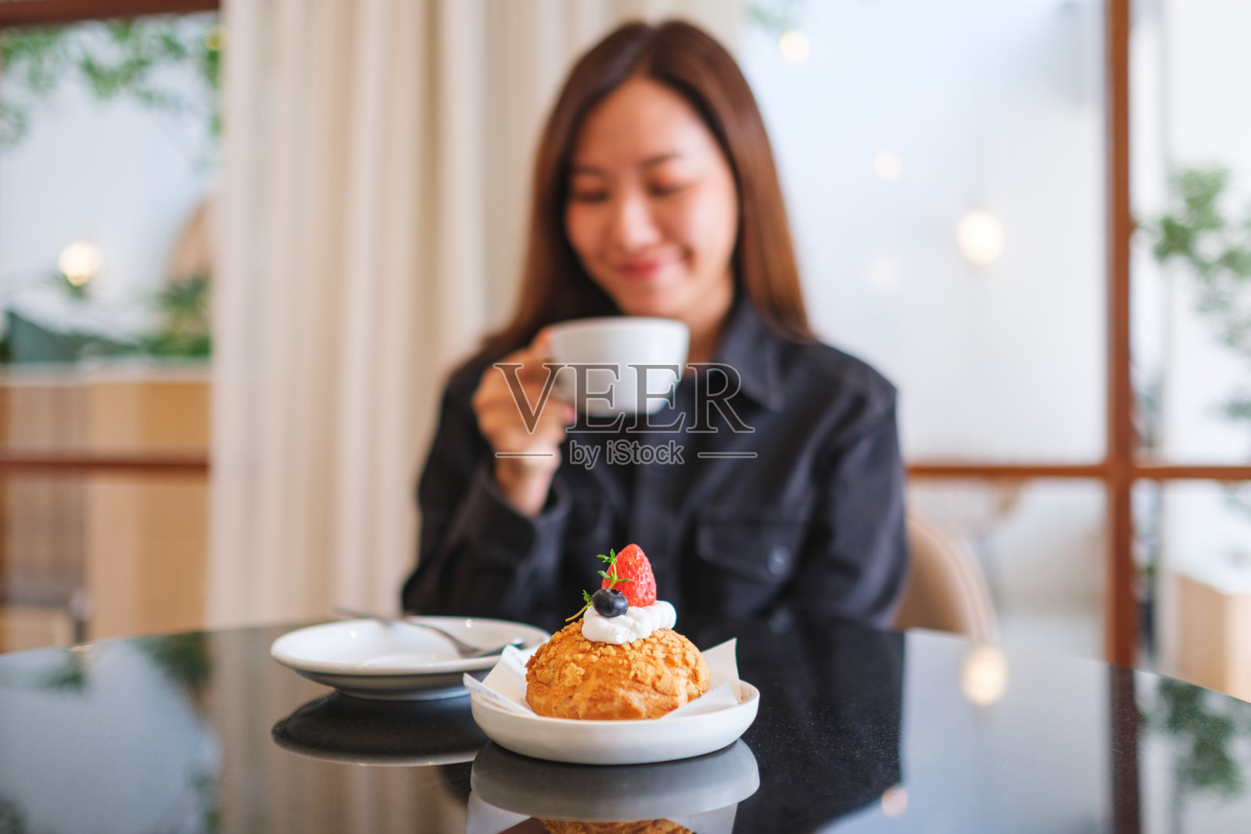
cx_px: 626
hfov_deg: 54.4
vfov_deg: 37.9
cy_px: 417
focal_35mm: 35
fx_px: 1216
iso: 160
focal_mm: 23
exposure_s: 1/220
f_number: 1.4
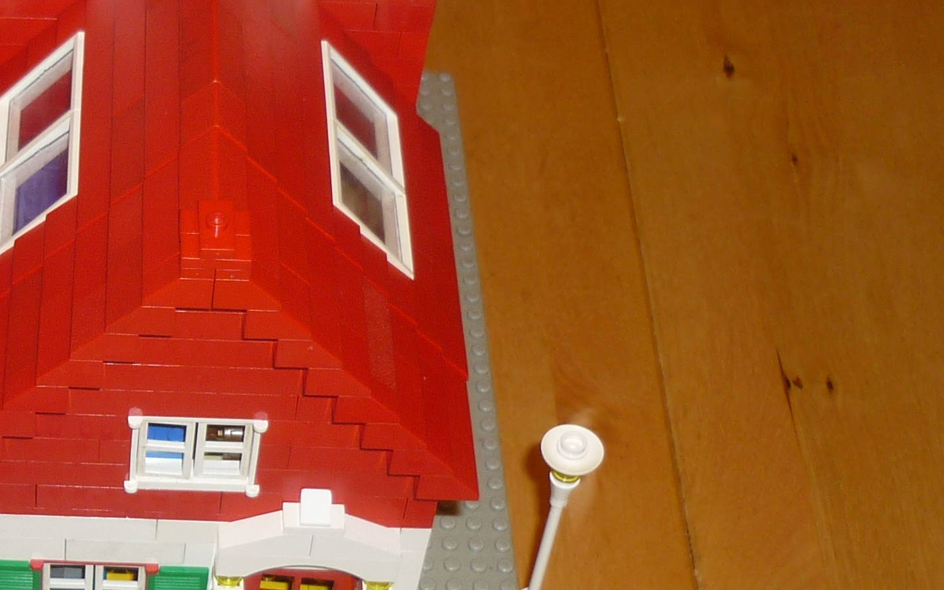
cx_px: -20
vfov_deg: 16.3
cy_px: 410
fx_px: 2058
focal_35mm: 80
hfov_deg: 24.5
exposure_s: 1/30
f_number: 2.8
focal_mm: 5.5
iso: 100
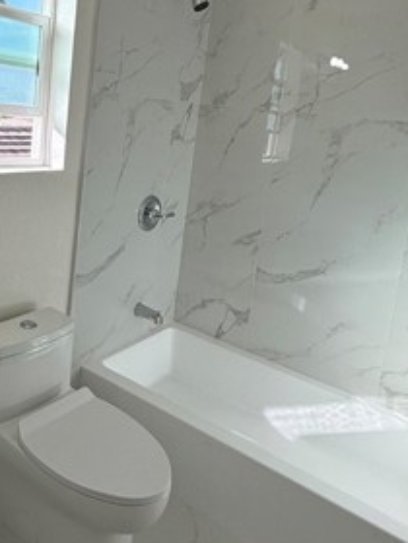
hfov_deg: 43.2
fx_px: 503
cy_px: 180
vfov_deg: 55.6
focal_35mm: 32
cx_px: 119
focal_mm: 2.22
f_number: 2.2
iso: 64
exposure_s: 1/518
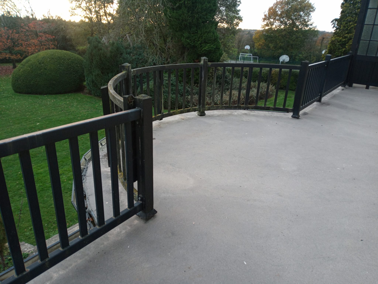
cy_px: 142
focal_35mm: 28
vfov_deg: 49.7
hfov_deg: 63.4
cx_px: 189
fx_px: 306
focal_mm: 3.44
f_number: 2
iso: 162
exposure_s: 1/50
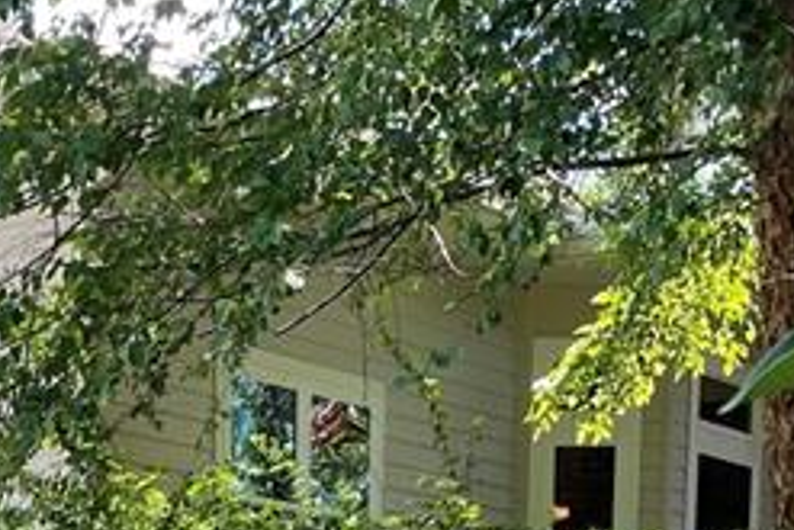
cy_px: 1221
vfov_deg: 10.7
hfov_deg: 17.6
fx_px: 2472
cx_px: -71
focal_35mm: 112
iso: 32
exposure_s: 1/284
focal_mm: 4.2
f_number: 1.6
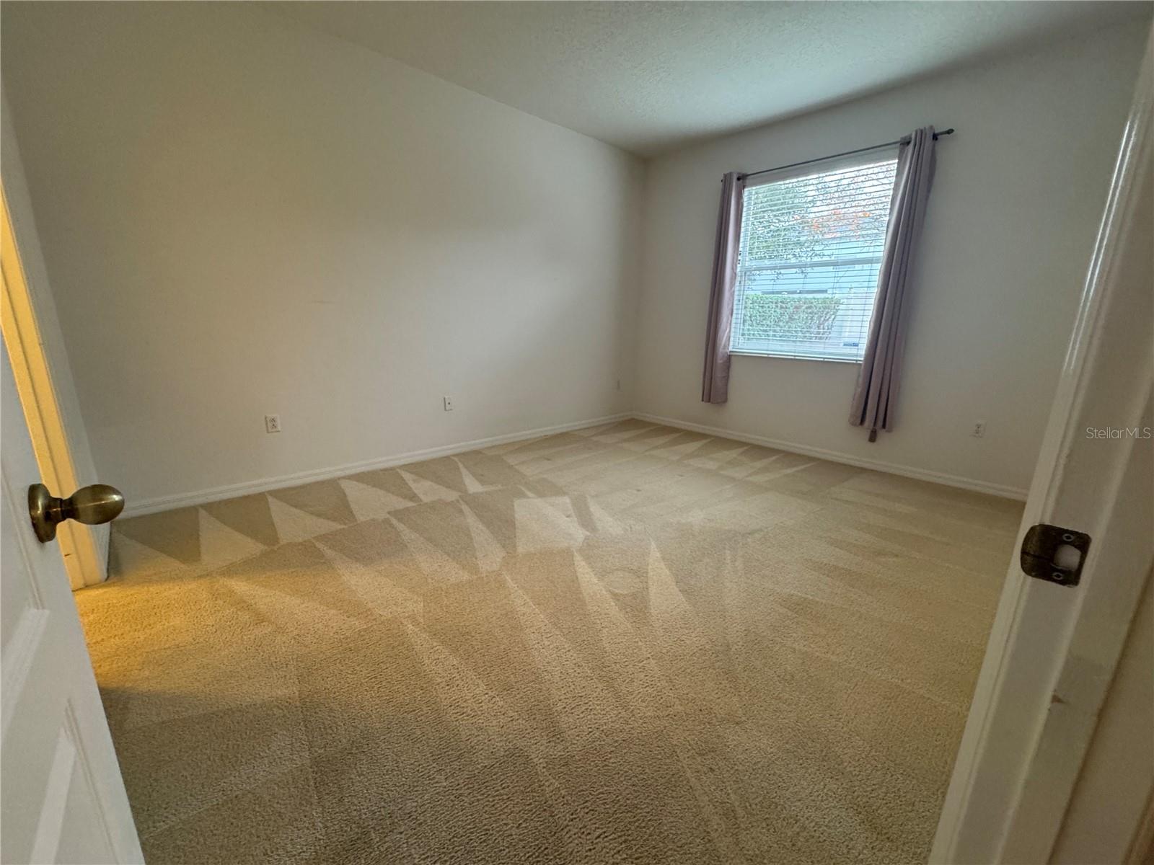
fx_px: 467
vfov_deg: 85.7
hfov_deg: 102.1
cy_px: 432
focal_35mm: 14
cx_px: 577
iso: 320
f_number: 2.2
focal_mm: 2.22
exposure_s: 1/60
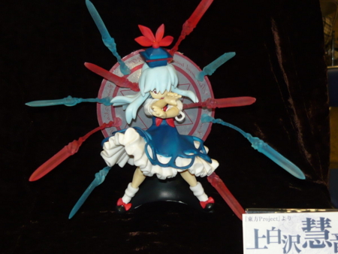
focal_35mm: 61
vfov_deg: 24.0
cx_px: 169
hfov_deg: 31.7
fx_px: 596
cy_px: 127
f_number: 2.9
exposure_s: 1/30
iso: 100
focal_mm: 6.3
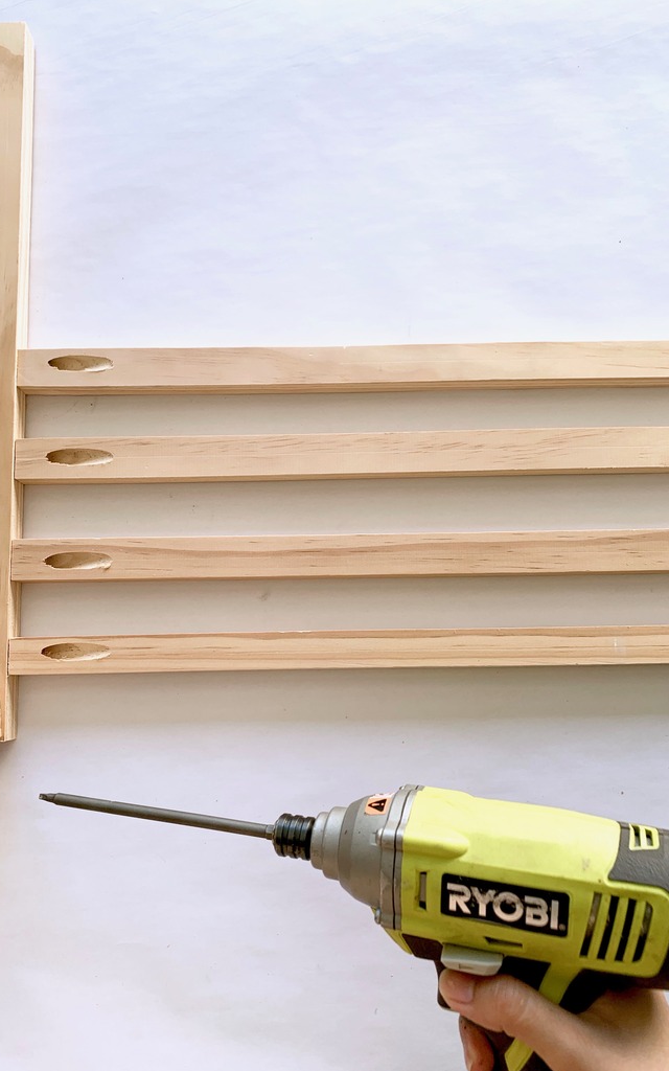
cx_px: 291
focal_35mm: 28
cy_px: 543
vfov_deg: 66.5
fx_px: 817
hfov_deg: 44.4
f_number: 1.8
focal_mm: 4.25
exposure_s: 1/202
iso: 25
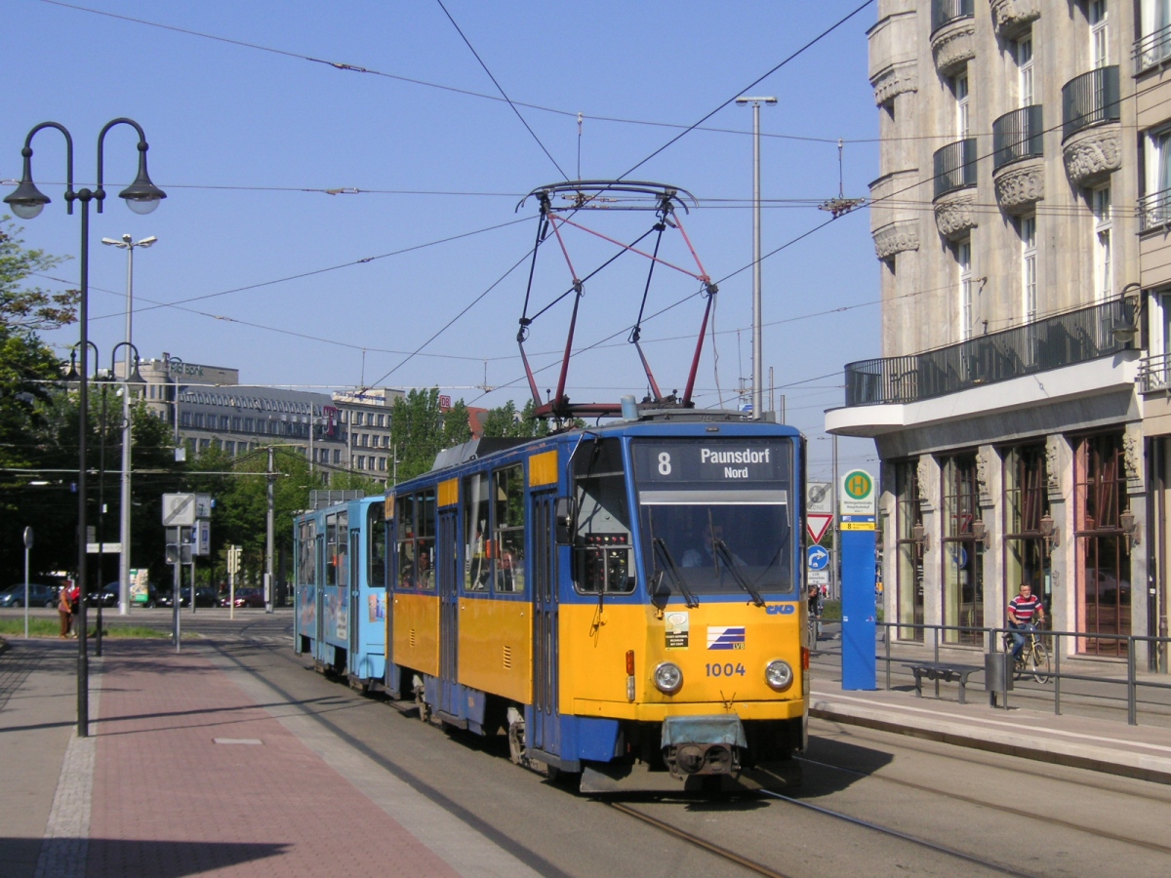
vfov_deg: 22.3
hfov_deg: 29.4
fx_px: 2233
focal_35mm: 66
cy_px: 439
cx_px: 586
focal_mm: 11
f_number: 4
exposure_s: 1/750
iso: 50
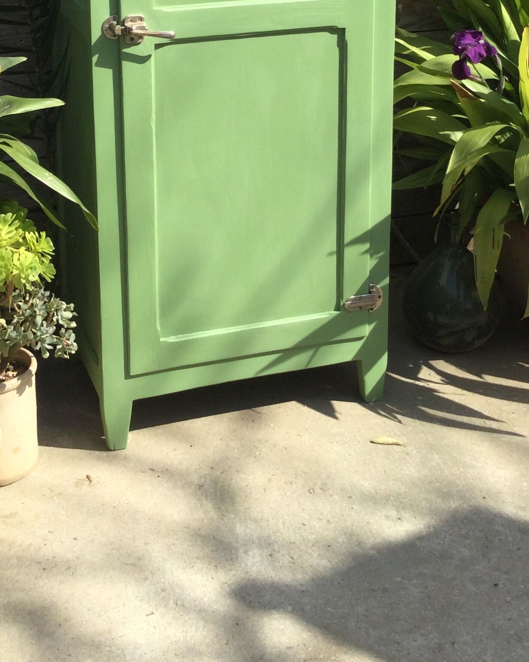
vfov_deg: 28.4
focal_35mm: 64
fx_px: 1252
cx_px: 251
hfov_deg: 23.9
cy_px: 63
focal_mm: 3.3
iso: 25
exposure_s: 1/702
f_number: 2.4
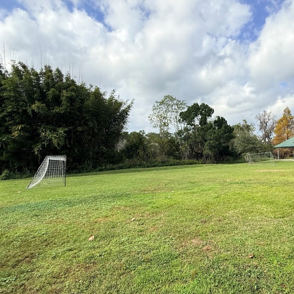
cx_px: 206
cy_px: 159
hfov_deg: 69.2
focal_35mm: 21
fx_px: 202
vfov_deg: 72.0
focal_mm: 2.22
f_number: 2.2
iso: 50
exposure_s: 1/1656
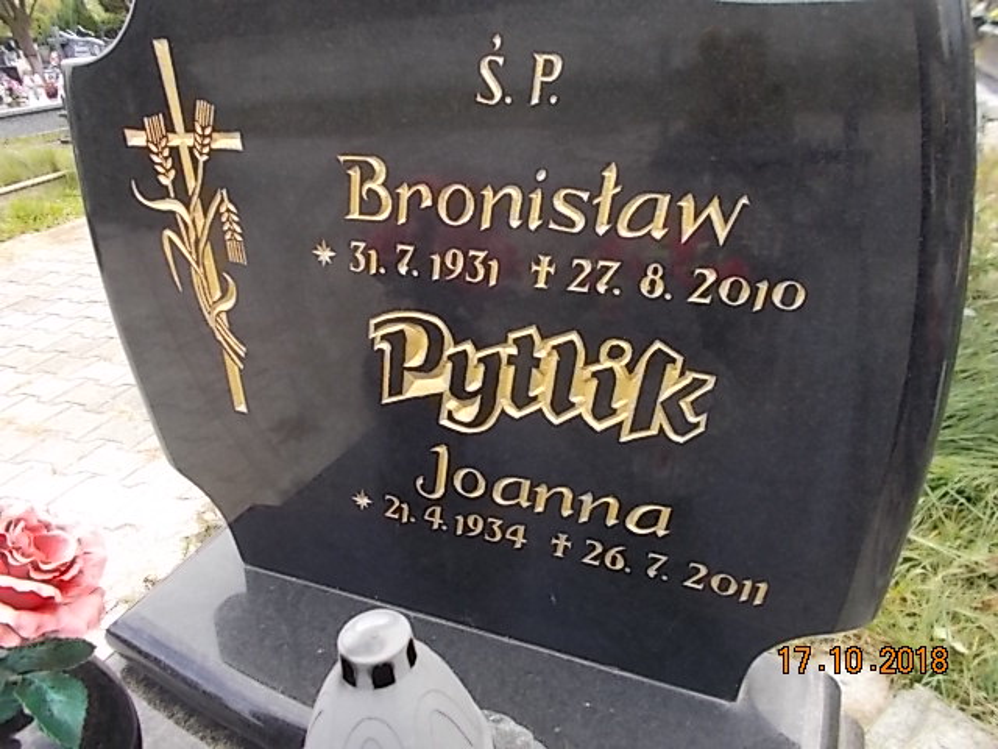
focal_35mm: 26
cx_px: 499
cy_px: 374
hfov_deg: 67.3
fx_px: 750
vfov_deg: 53.1
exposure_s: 1/80
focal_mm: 4.6
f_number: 3.2
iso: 80
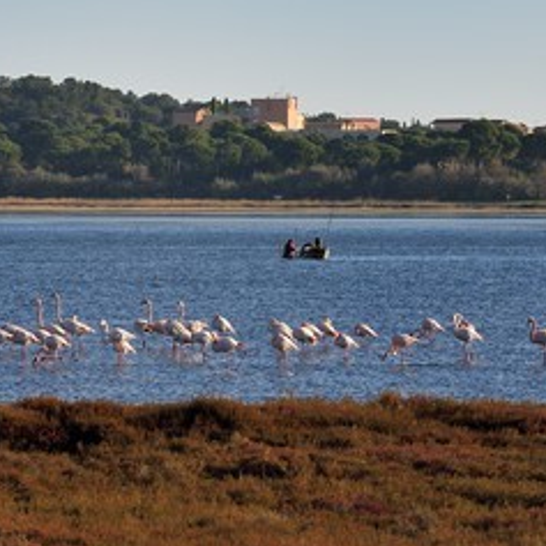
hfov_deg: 5.8
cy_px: 267
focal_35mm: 301
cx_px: 164
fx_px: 5371
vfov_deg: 5.8
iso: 200
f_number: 10
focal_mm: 200
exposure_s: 1/500
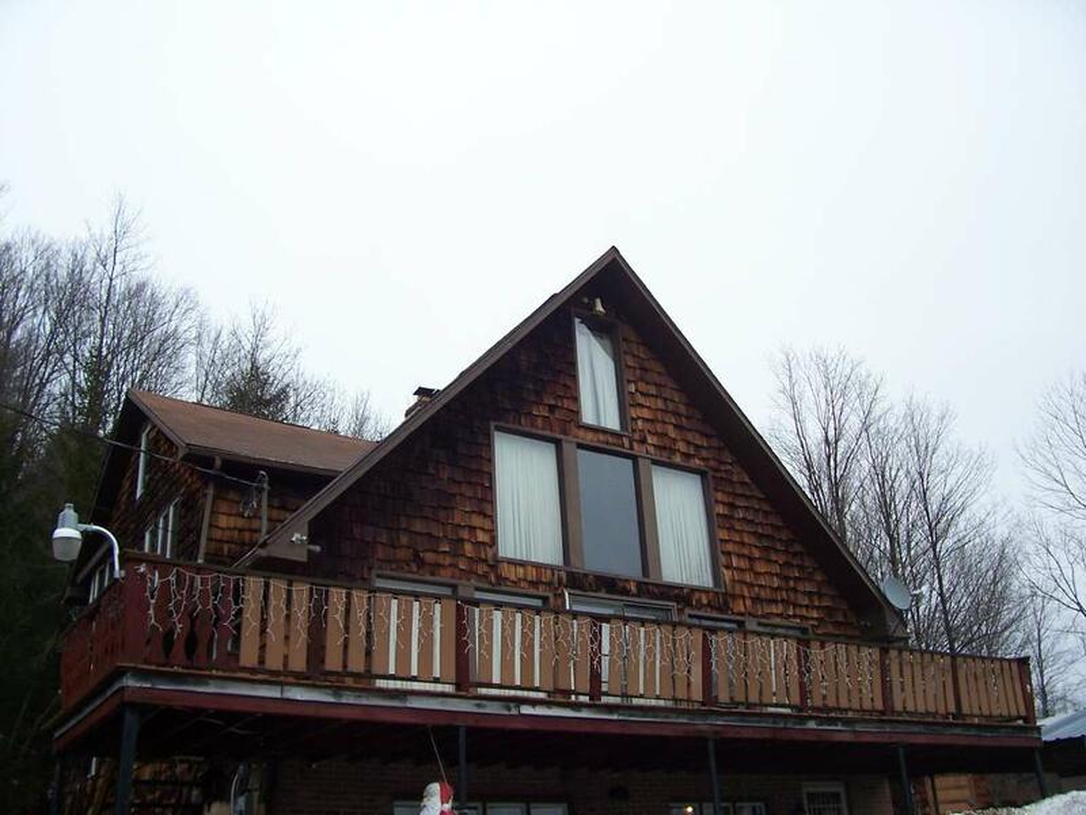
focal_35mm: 34
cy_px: 408
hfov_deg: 54.0
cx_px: 543
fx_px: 1067
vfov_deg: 41.8
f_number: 2.7
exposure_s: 1/250
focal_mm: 5.6
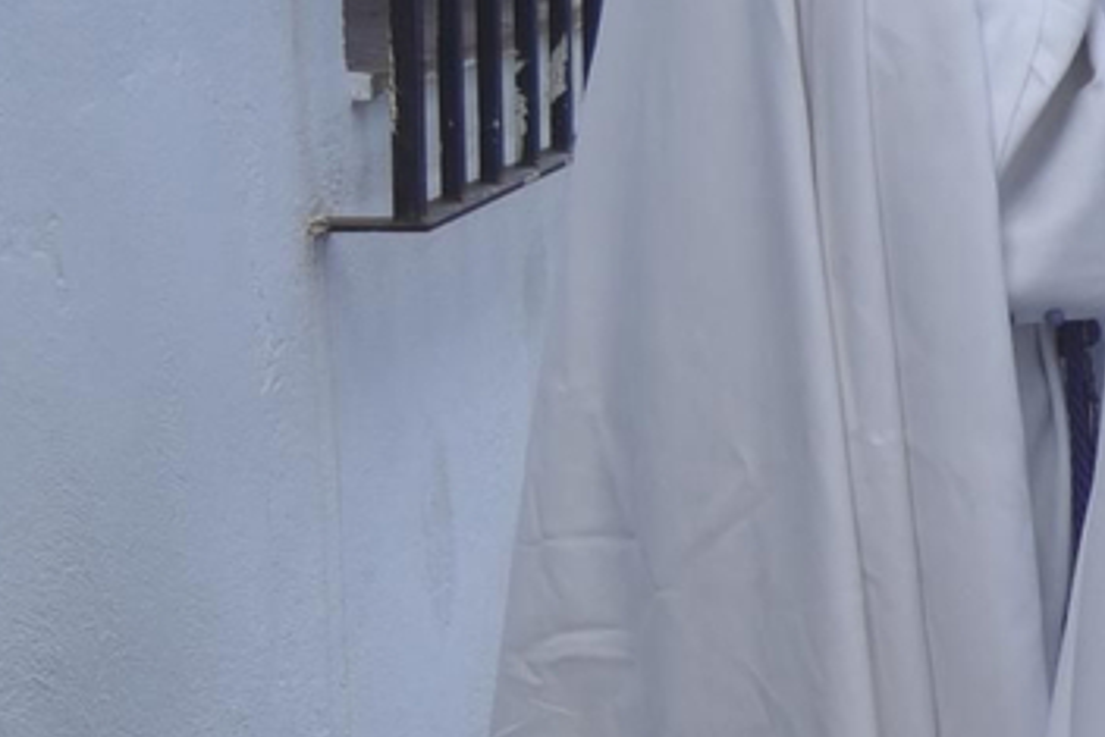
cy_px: 97
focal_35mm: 132
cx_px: 2019
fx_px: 4053
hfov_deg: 13.8
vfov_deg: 10.4
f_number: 5
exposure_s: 1/160
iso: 250
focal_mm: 29
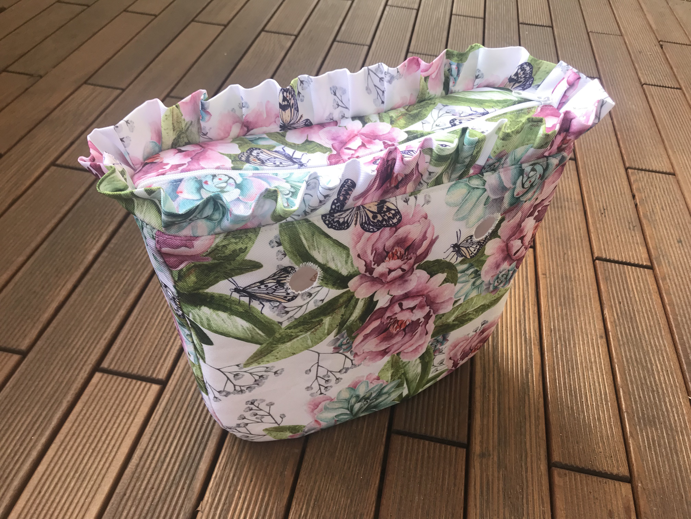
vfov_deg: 49.7
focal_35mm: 28
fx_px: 559
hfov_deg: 63.4
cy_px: 260
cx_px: 346
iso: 25
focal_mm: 3.99
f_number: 1.8
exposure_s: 1/92
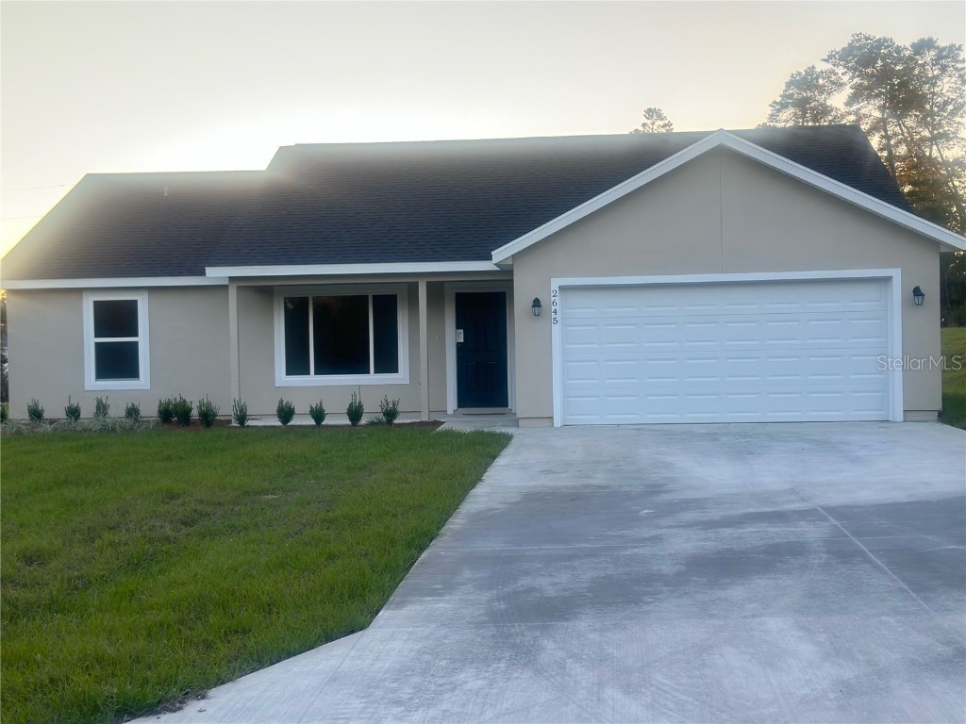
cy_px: 362
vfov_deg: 30.3
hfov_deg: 39.7
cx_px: 483
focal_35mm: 48
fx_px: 1339
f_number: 1.78
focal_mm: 6.86
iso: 80
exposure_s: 1/467
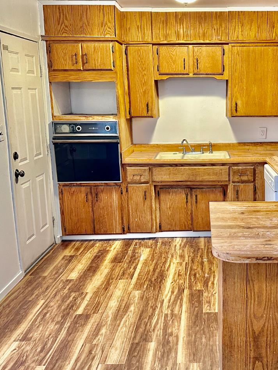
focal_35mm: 38
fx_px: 407
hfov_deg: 36.8
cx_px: 212
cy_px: 183
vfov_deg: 49.0
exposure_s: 1/60
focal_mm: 6.86
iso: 320
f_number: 1.78
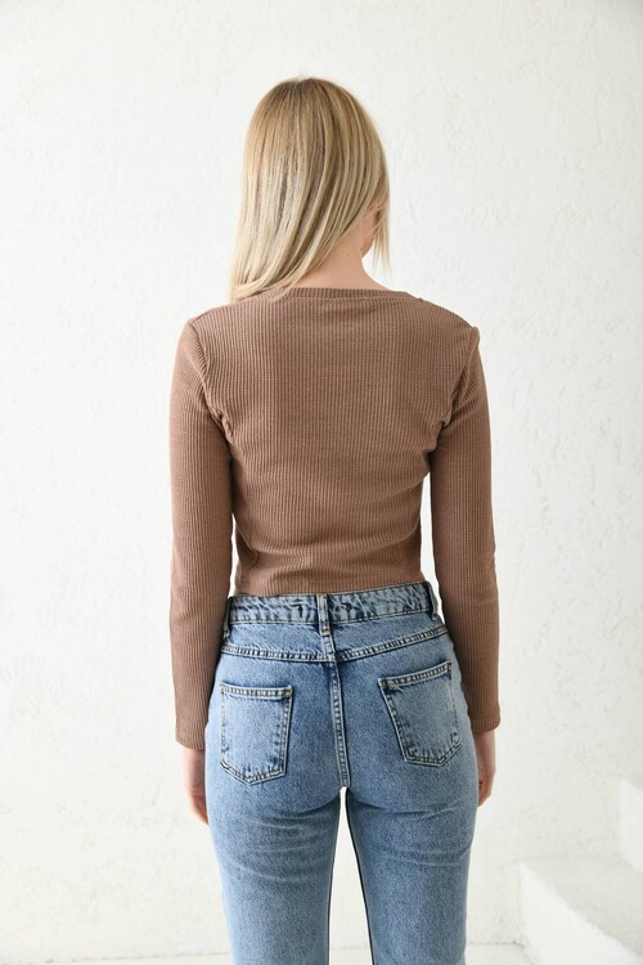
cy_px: 482
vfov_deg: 39.6
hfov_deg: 27.0
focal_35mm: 50
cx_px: 322
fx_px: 1339
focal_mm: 50
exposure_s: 1/160
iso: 100
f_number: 5.6
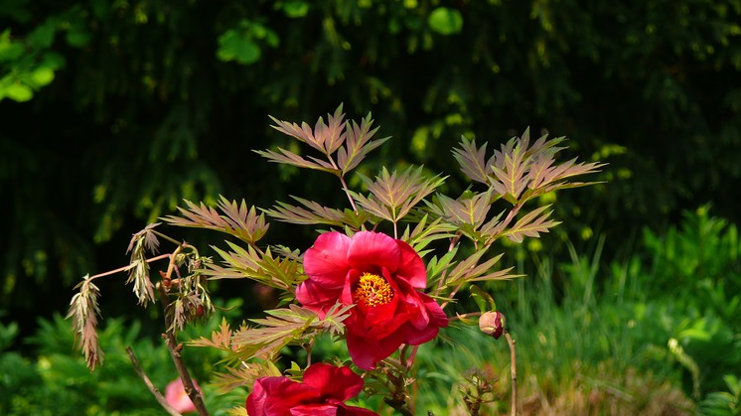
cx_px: 370
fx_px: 4282
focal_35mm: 218
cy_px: 242
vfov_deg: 5.6
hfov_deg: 9.9
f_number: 3.6
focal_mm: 42.2
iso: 100
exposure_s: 1/125
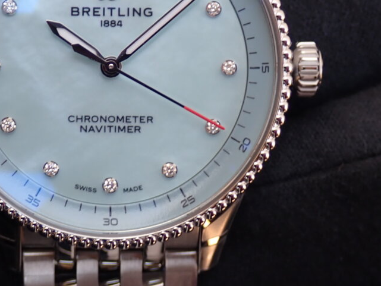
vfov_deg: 12.7
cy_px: 68
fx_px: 1277
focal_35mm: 116
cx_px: 116
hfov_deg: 16.9
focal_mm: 11.09
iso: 125
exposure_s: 1/125
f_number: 3.6
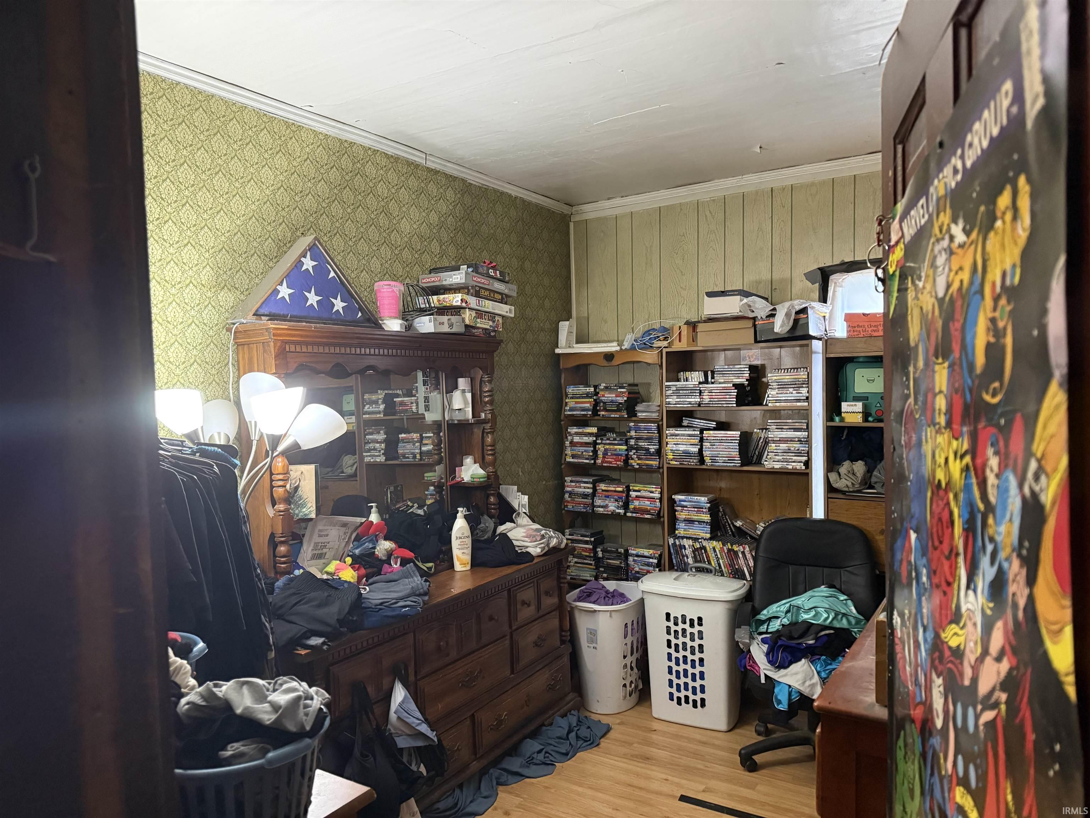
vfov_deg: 56.8
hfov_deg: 71.6
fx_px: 756
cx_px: 545
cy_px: 409
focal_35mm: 24
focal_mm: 6.76
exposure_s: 1/40
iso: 800
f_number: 1.78
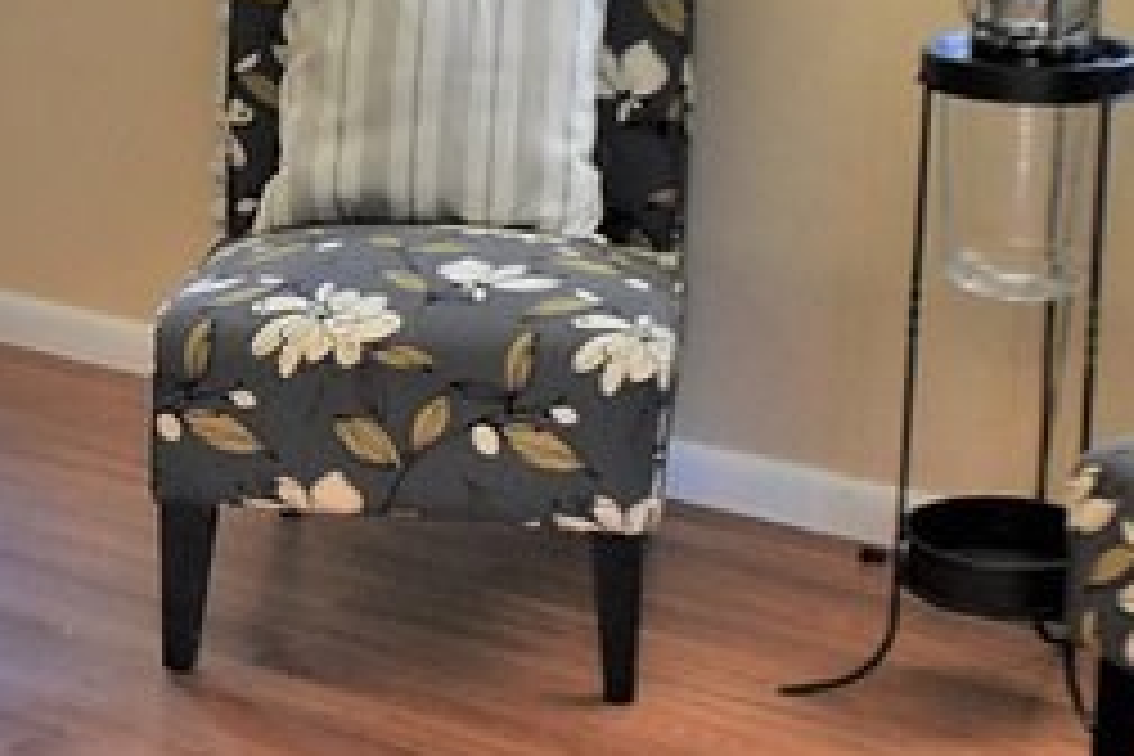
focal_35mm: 128
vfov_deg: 10.7
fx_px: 4033
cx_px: -180
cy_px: 254
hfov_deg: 15.5
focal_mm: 21
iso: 400
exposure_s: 1/60
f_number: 4
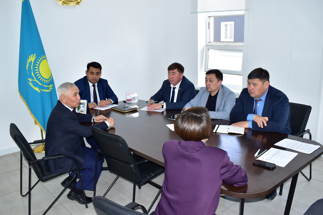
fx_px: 296
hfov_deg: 57.2
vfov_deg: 40.0
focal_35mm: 33
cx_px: 162
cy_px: 108
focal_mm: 22
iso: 500
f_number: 5
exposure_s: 1/200
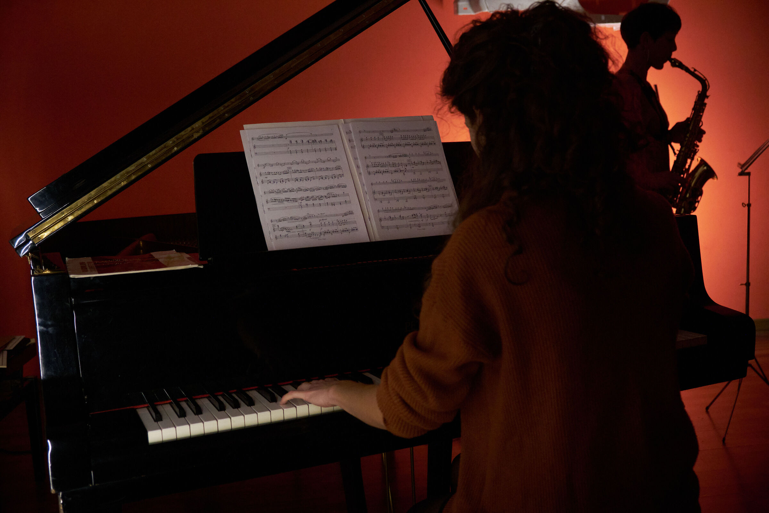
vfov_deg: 35.1
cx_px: 384
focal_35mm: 38
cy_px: 256
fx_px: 812
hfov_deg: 50.7
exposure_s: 1/250
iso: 5000
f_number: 3.2
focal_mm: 25.4
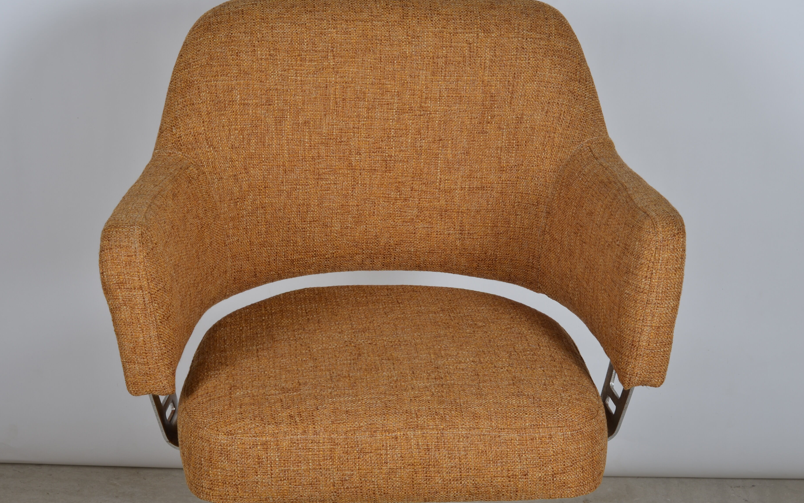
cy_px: 244
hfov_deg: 26.8
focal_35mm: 77
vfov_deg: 16.9
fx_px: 1687
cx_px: 400
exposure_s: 1/125
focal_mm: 50
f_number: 14
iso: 100
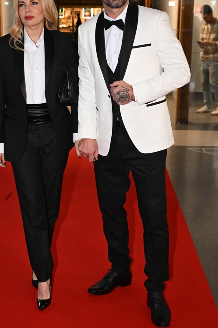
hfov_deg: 23.3
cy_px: 145
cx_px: 89
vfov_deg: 34.5
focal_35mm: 58
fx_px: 527
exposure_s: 1/125
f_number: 5.6
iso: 2500
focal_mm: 44
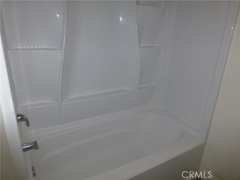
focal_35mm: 24
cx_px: 120
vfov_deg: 56.8
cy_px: 90
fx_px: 166
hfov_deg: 71.6
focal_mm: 4.3
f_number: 3.3
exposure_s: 1/60
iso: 100
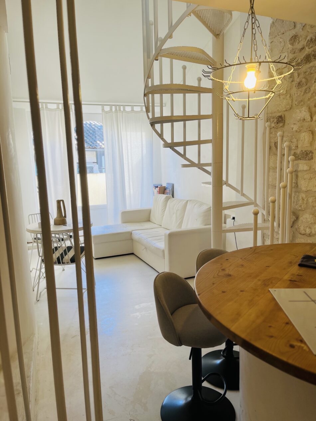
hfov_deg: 53.1
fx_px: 317
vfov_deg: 67.3
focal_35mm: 26
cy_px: 210
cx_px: 158
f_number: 1.6
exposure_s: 1/100
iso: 32
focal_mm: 5.1
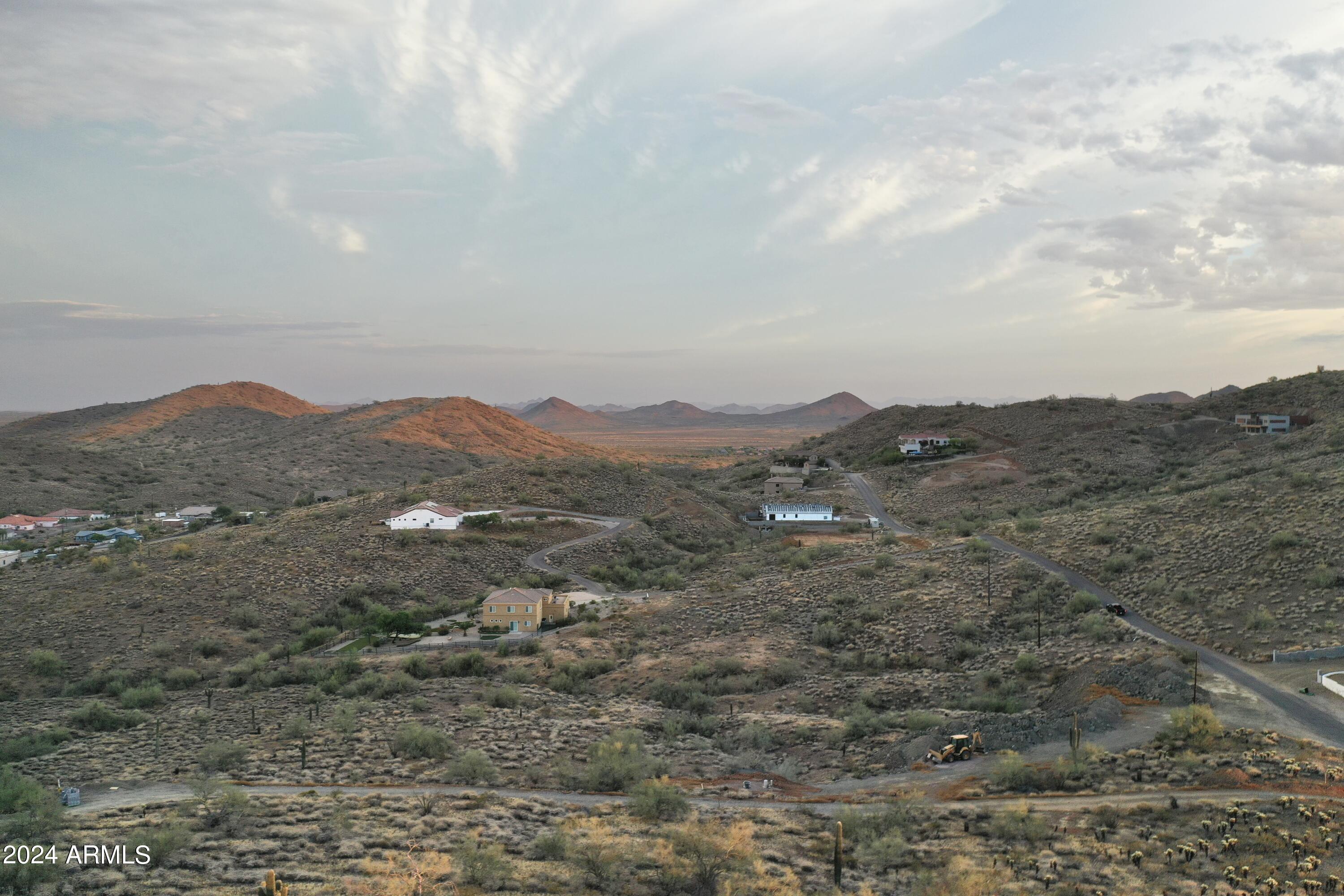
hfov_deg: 65.5
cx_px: 672
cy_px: 448
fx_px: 1045
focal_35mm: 28
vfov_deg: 46.4
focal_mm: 10.26
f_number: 3.2
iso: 100
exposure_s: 1/100
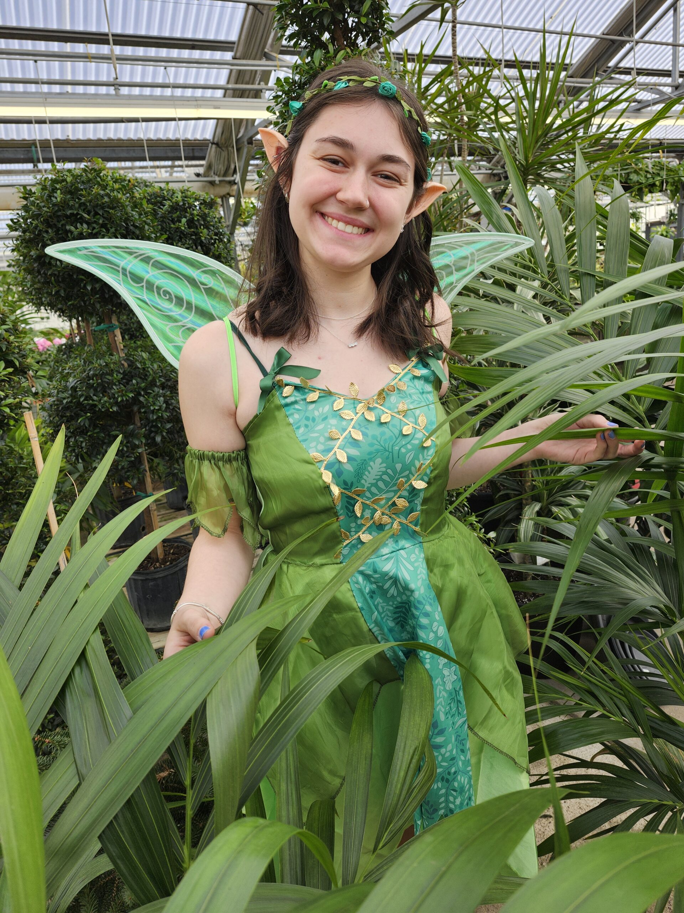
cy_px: 456
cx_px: 342
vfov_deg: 73.9
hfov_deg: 58.9
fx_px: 606
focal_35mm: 23
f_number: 1.8
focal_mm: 5.54
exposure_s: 1/272
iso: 25
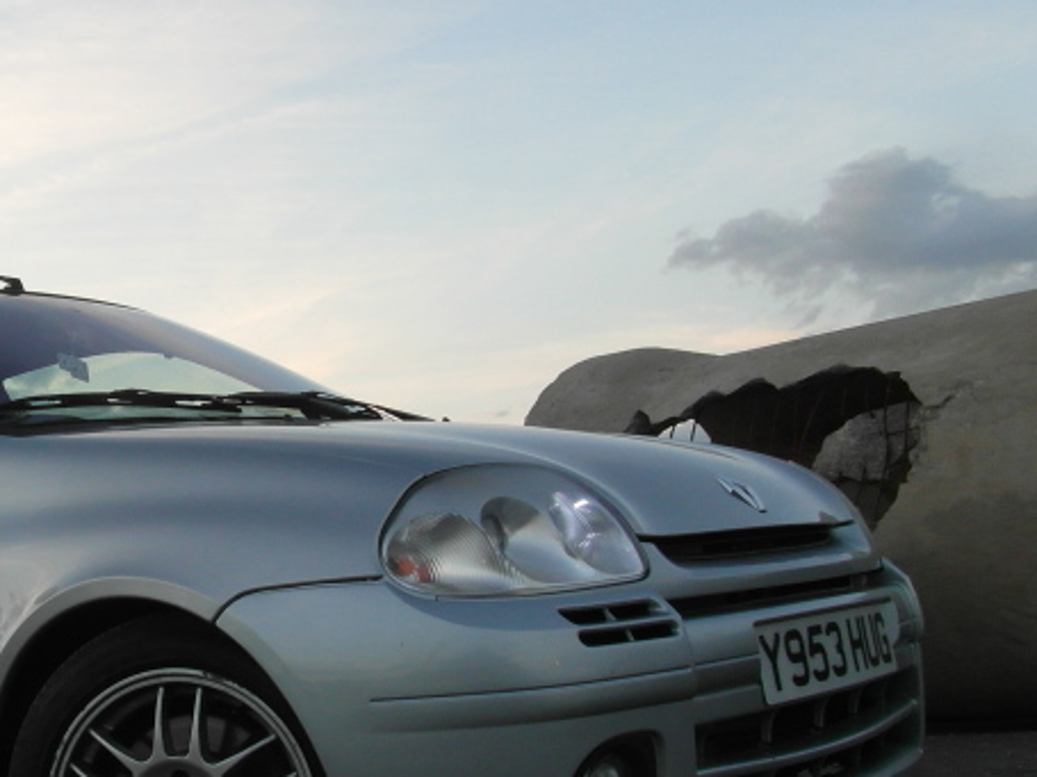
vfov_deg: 27.0
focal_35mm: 54
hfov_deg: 34.0
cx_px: 141
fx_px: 1617
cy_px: 417
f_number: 4.6
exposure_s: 1/30
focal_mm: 4
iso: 80
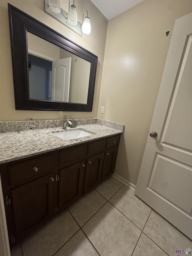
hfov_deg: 85.7
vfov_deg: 102.1
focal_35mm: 14
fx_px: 104
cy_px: 128
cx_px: 96
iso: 400
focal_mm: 2.22
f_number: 2.2
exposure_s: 1/60
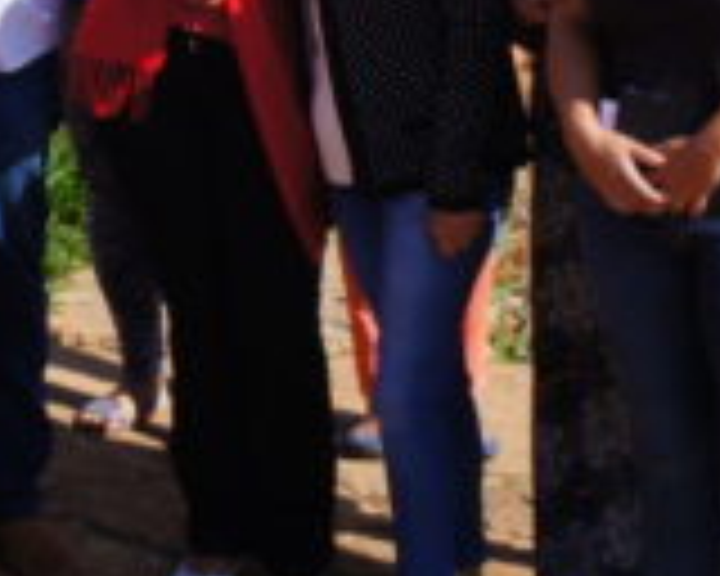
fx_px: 3324
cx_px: 43
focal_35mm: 156
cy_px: -110
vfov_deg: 9.8
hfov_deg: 12.3
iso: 200
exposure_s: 1/200
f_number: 13
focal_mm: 26
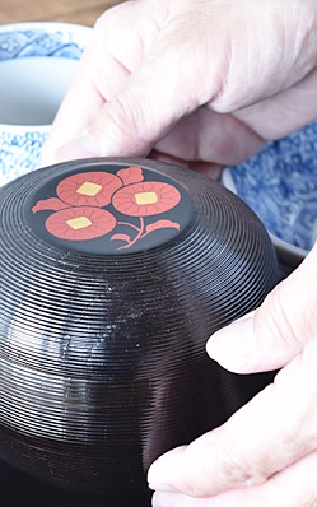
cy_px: 303
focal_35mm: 169
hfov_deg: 7.8
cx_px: 146
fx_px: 2335
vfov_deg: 12.4
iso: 400
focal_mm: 55
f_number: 5.6
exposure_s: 1/3
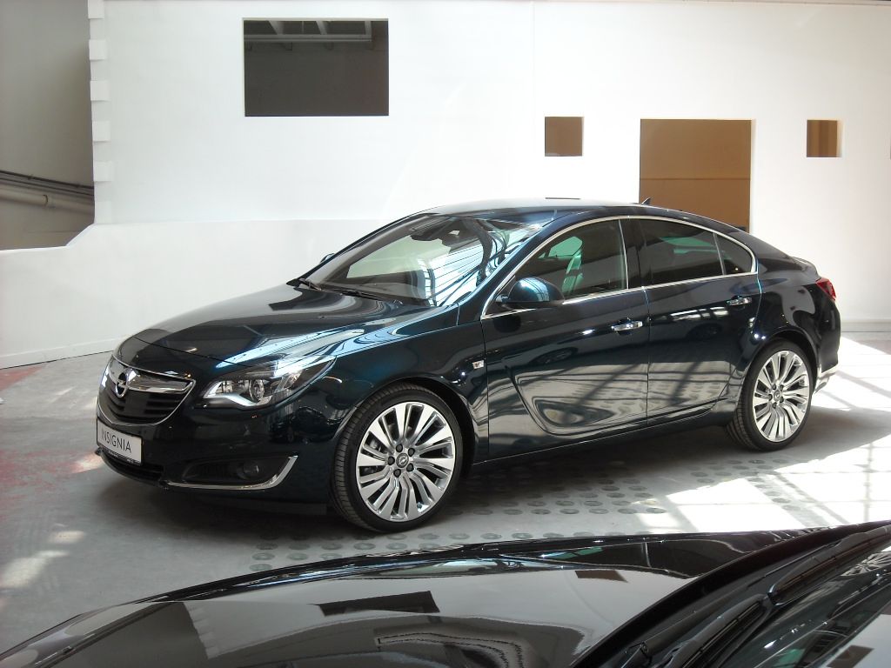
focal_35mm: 49
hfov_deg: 38.9
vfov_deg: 29.7
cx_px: 446
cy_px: 334
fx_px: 1261
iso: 67
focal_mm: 7.92
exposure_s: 1/52
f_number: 3.2
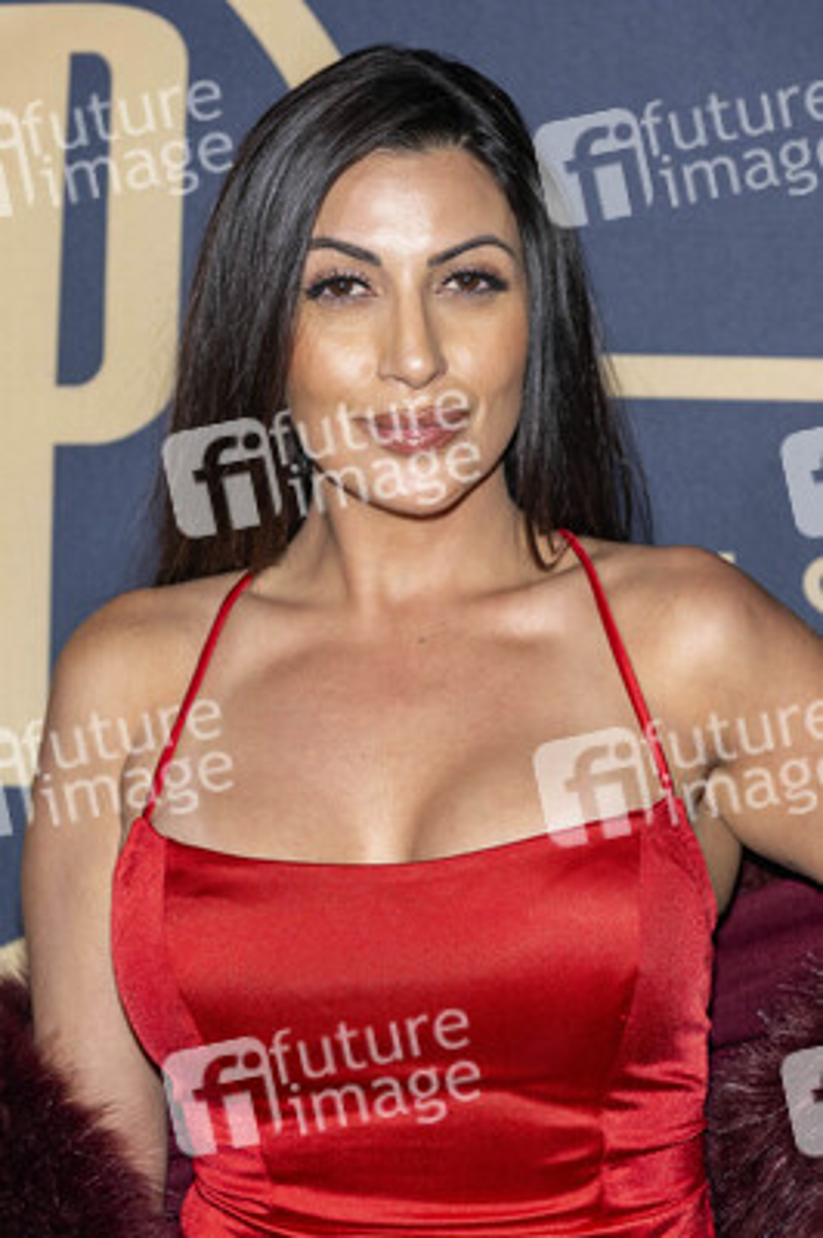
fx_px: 2576
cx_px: 412
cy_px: 619
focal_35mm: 75
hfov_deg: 18.2
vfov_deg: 27.0
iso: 800
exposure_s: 1/200
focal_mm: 75
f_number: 5.6
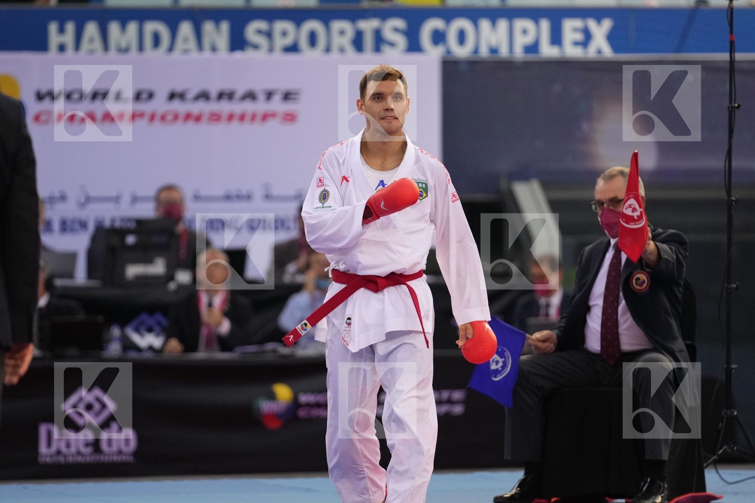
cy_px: 252
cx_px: 378
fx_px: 6291
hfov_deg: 6.9
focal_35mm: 300
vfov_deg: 4.6
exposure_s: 1/1000
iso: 2500
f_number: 2.8
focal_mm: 200
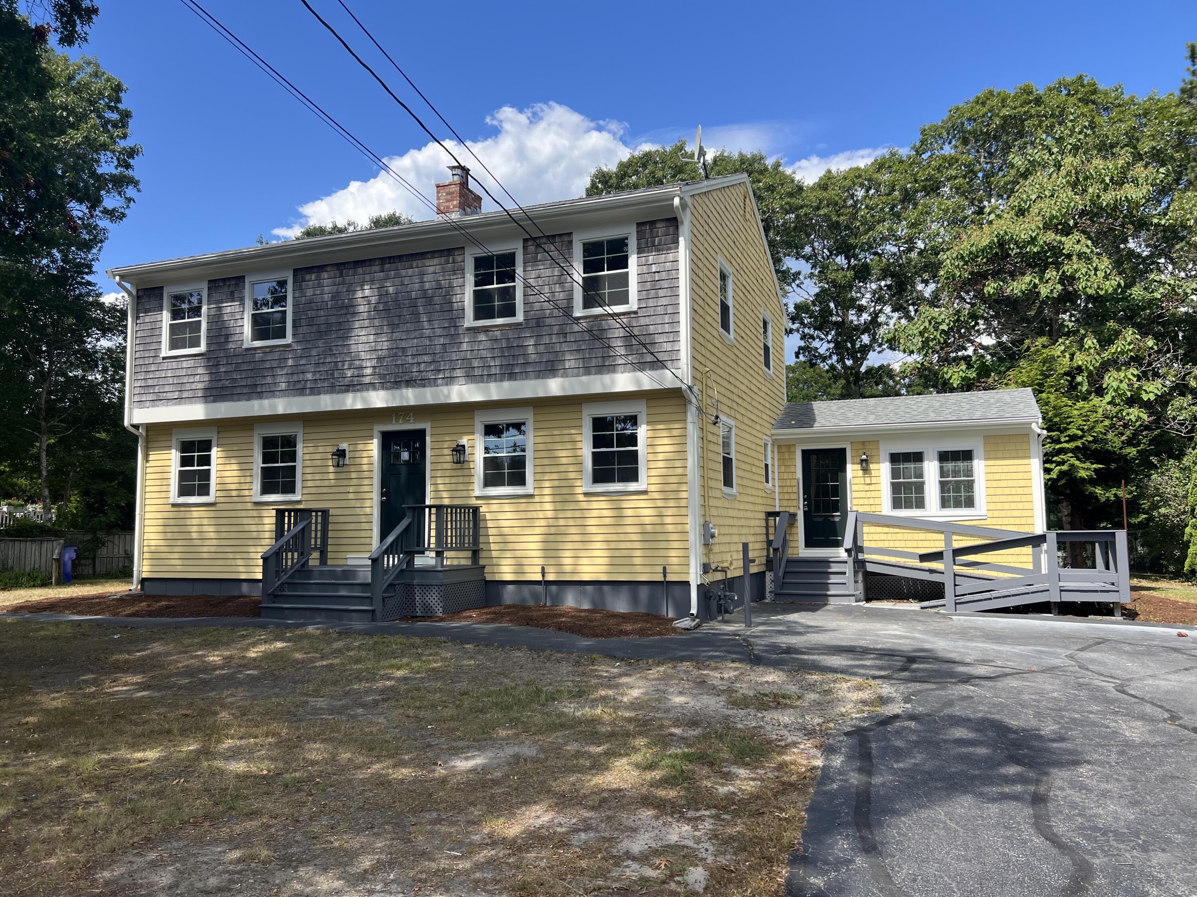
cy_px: 448
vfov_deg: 53.1
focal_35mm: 26
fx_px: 899
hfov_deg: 67.3
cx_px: 598
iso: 50
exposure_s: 1/2457
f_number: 1.5
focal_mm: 5.7
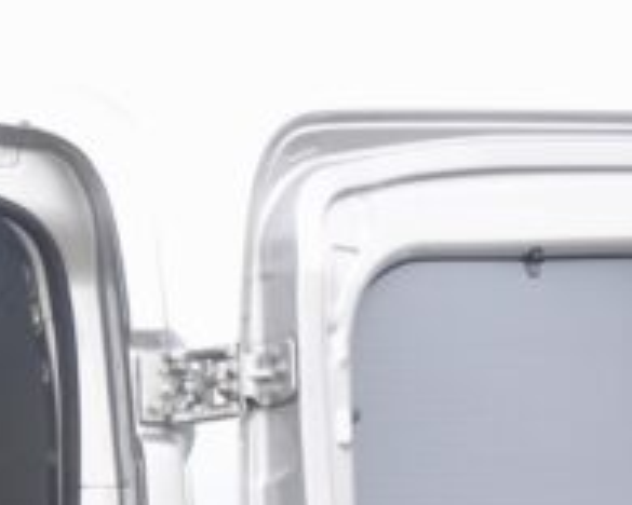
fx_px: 3591
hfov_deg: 9.5
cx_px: -596
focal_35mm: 192
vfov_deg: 7.8
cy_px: 900
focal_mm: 26
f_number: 6.3
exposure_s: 1/160
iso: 500
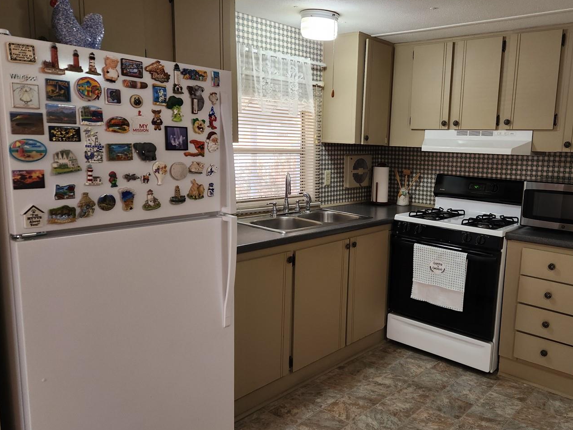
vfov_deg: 48.2
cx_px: 359
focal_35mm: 29
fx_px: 480
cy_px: 222
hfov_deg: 60.8
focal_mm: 5.4
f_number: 1.8
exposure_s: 1/120
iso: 200
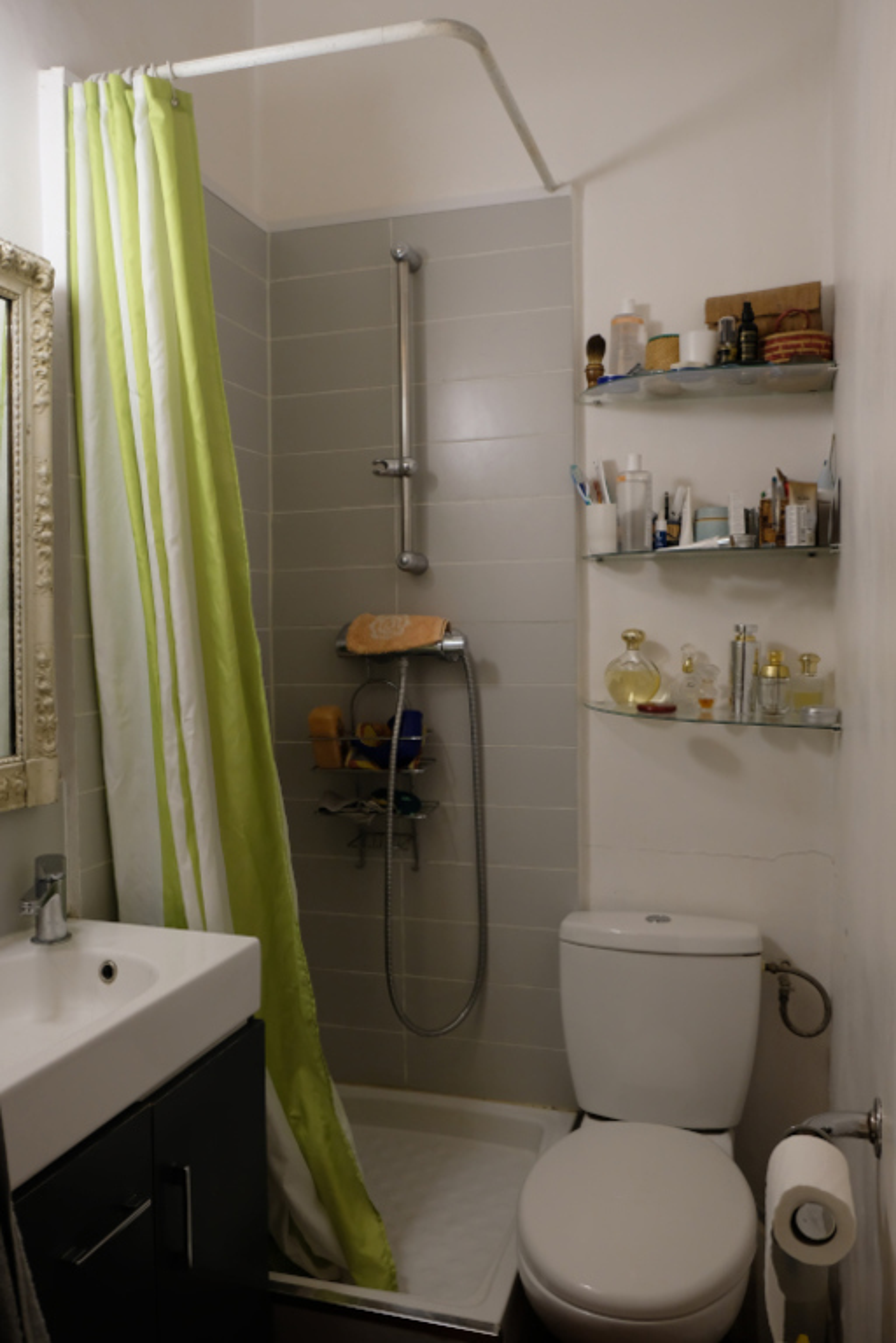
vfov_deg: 67.4
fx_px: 1008
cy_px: 672
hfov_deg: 47.9
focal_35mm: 27
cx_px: 448
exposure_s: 1/40
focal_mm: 18
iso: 800
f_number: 4
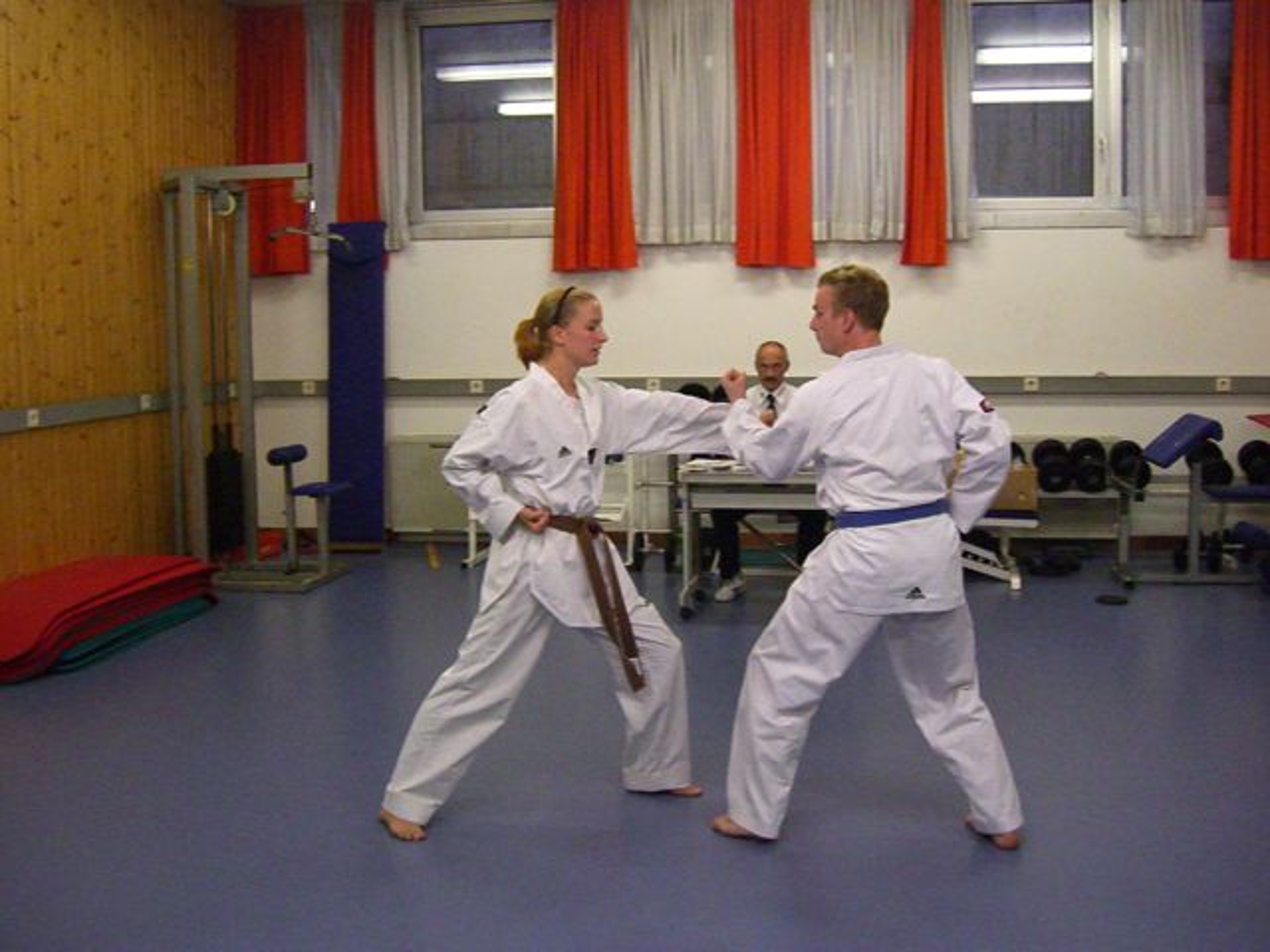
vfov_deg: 37.7
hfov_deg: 49.0
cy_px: 476
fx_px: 1394
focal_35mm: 38
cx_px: 635
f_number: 2.8
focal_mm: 7.9
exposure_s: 1/125
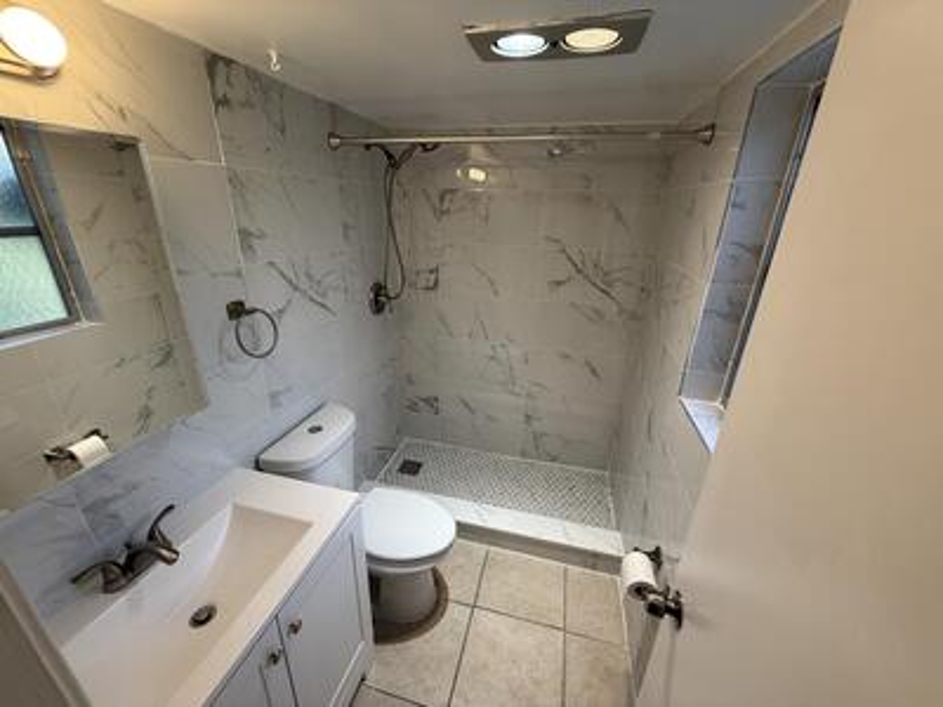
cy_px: 354
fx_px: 381
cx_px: 472
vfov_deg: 85.7
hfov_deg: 102.1
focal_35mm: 14
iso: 80
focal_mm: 2.22
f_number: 2.2
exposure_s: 1/120
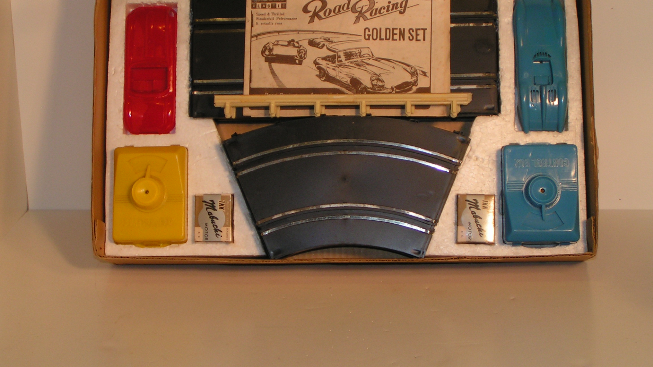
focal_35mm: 79
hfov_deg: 26.9
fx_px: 1368
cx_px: 327
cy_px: 124
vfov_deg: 15.3
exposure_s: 1/250
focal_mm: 11
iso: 50
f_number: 3.2
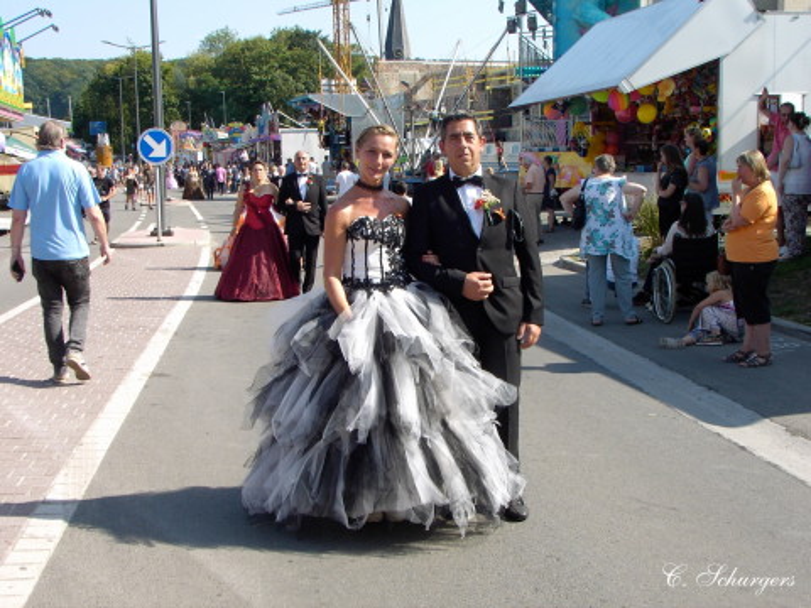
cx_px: 406
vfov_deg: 28.0
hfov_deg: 36.8
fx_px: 1218
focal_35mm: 52
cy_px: 304
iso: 70
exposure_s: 1/220
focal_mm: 8
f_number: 4.5
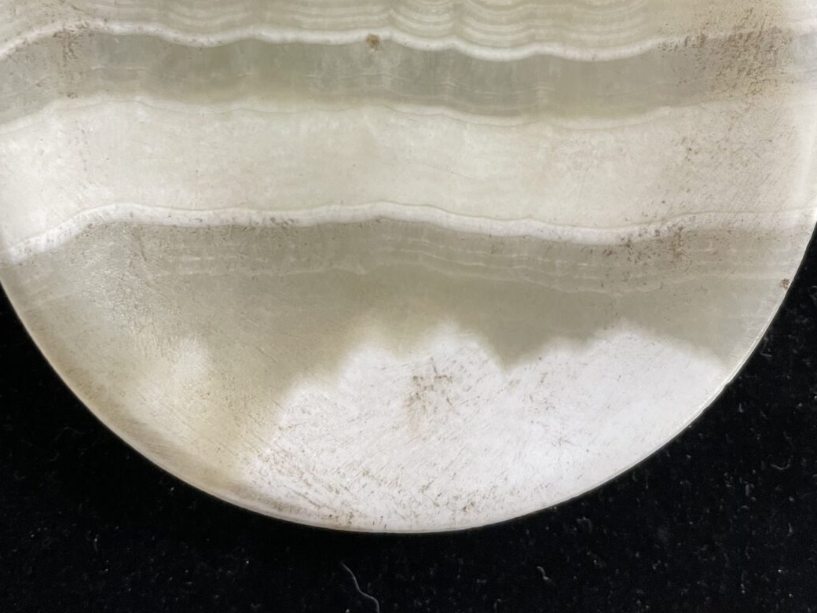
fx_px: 944
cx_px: 428
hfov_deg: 46.8
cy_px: 110
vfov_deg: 34.7
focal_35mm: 40
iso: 125
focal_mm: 4.2
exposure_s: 1/60
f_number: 1.6
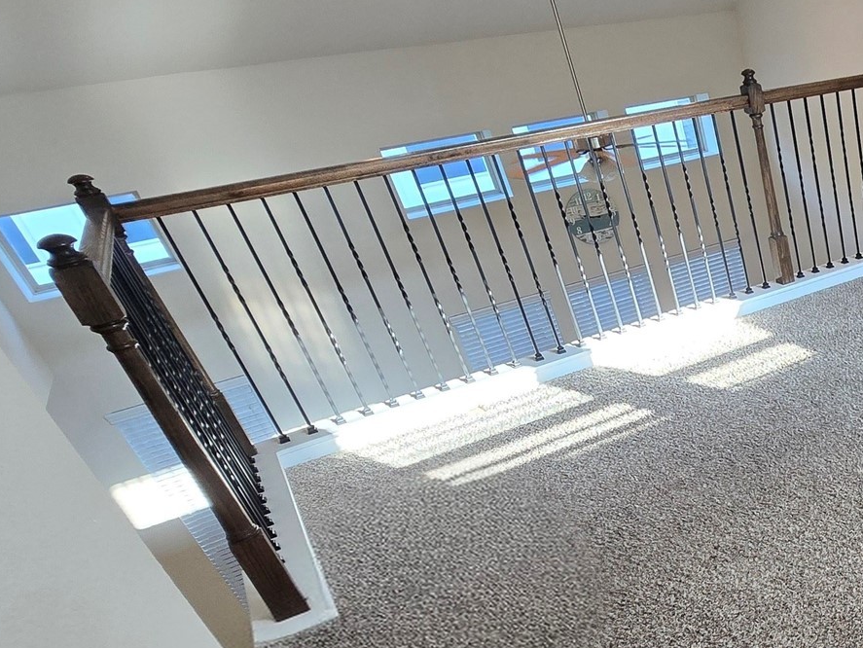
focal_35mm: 30
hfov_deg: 46.5
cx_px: 919
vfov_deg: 45.1
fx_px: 748
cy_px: 490
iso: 80
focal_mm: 2.2
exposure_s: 1/60
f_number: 2.2
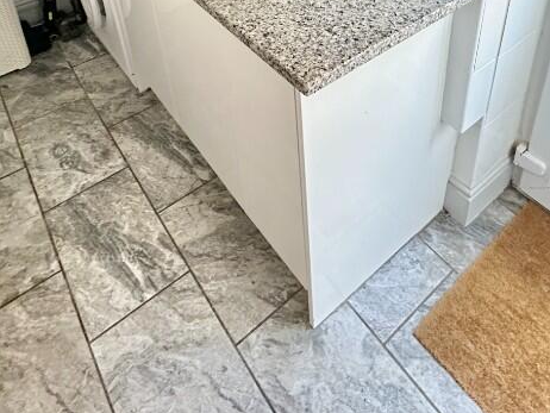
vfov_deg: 38.4
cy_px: -32
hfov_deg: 58.2
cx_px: 304
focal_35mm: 31
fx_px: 493
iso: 640
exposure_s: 1/60
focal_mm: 2.22
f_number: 2.2
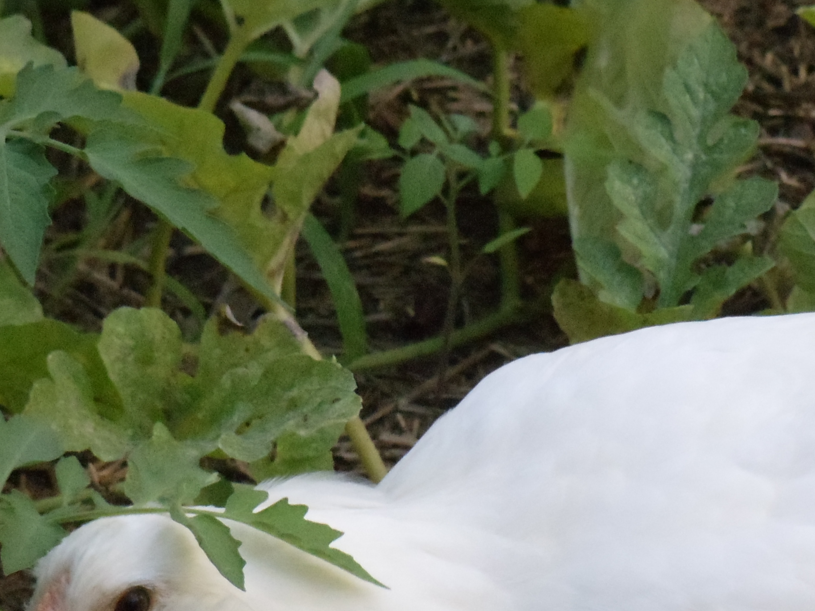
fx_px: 6568
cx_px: 736
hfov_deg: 7.1
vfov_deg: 5.3
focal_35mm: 279
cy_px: 579
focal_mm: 19.11
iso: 800
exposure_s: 1/200
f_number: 5
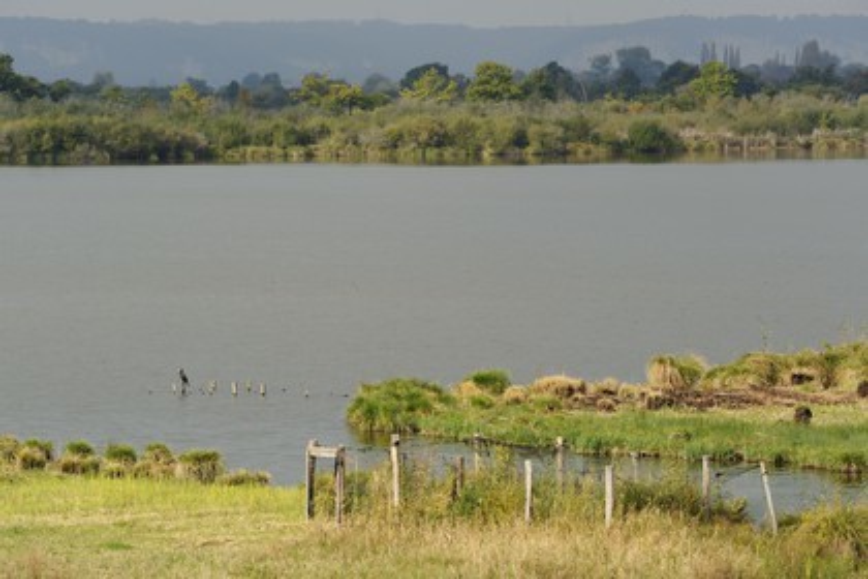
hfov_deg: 10.3
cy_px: 290
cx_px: 434
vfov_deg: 6.9
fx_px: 4822
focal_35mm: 200
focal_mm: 200
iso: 200
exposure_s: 1/200
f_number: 11
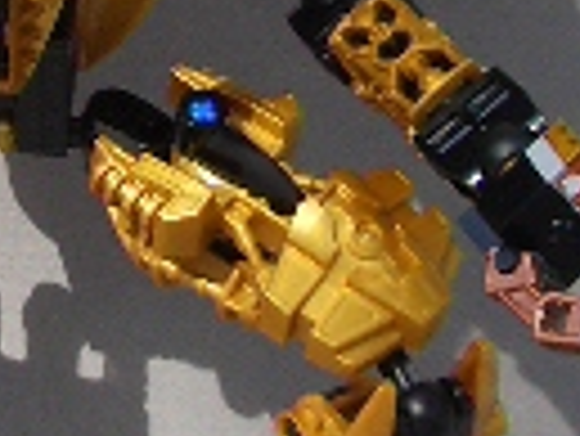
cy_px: -18
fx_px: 2901
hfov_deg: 11.0
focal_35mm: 173
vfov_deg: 8.5
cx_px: -243
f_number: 4.3
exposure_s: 1/200
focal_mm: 5.8
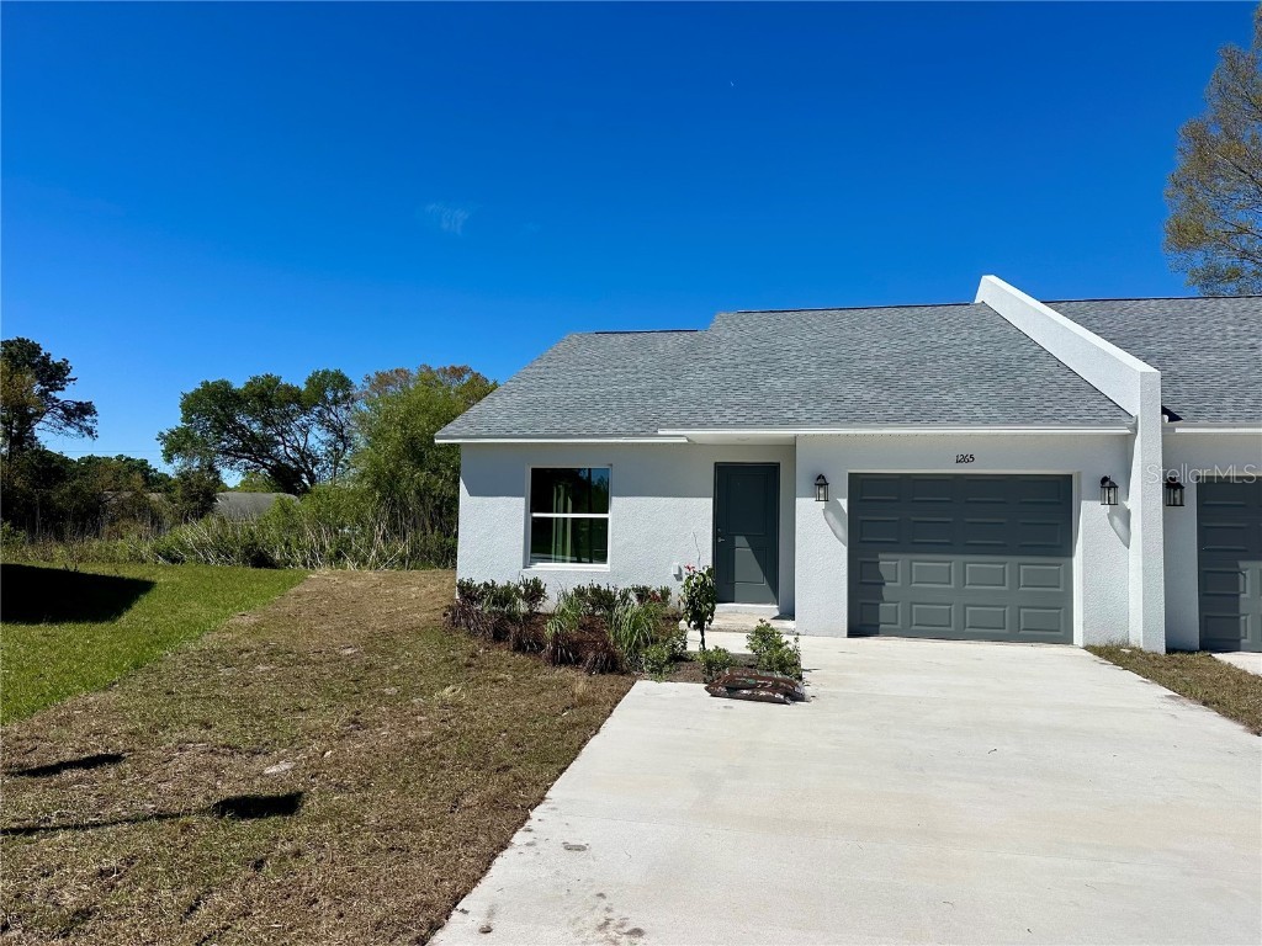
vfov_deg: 56.8
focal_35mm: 24
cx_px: 631
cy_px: 473
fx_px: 875
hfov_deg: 71.6
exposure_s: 1/9709
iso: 80
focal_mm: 6.86
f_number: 1.78
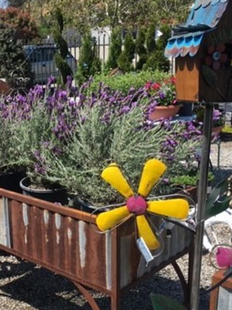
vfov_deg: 38.9
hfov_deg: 29.0
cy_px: 173
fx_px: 438
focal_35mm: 49
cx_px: 48
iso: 25
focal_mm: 4.15
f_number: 2.2
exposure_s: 1/1040
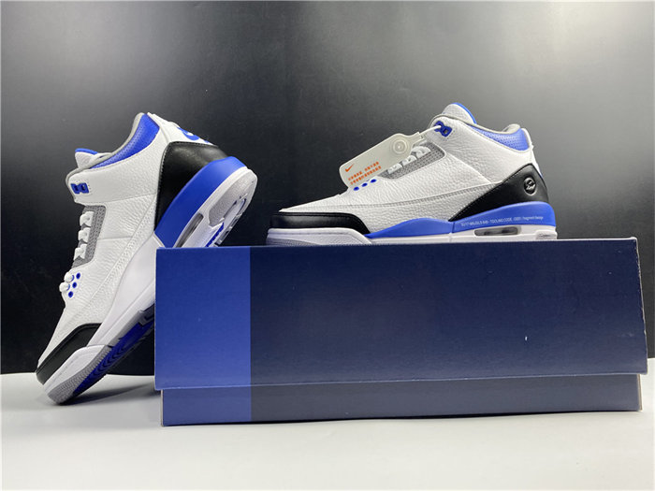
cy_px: 246
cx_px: 328
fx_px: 492
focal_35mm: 26
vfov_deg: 53.1
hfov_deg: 67.3
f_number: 1.8
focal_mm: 4.25
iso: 100
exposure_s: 1/100
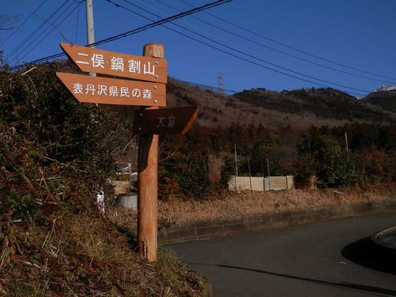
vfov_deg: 32.2
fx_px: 515
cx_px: 198
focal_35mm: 45
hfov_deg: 42.1
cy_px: 148
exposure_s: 1/200
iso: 80
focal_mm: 8
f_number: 10.8
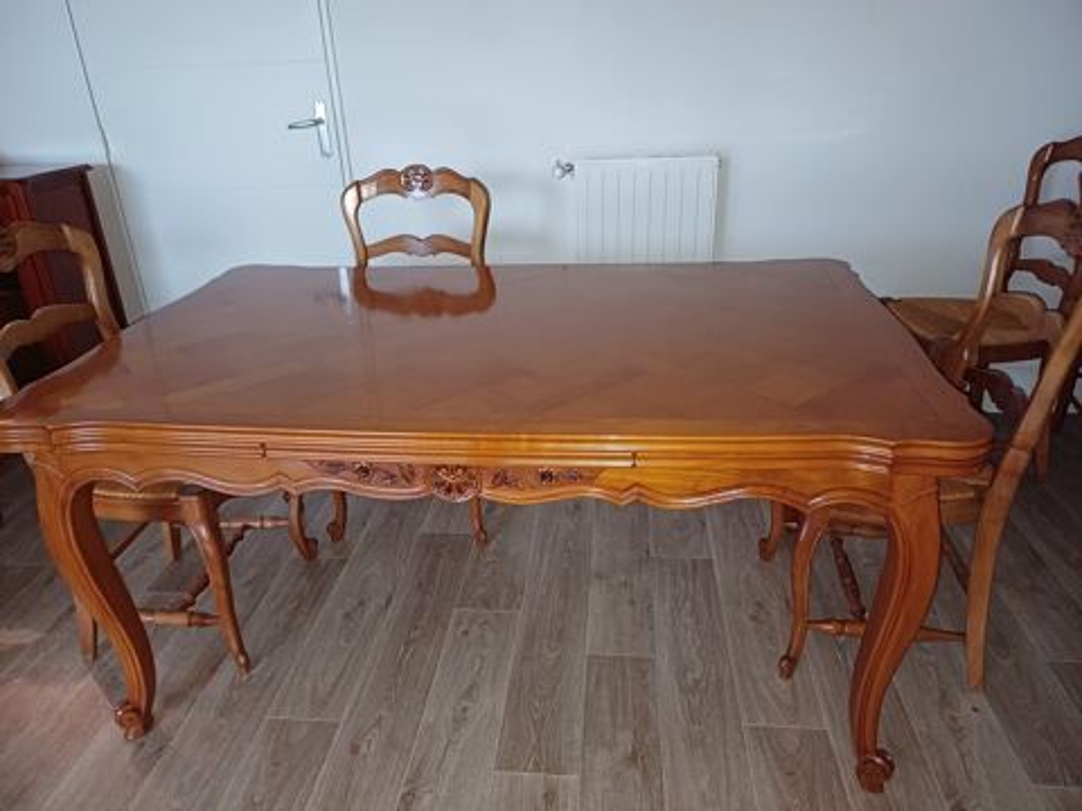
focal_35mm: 25
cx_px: 541
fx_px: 781
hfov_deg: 69.4
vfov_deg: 54.9
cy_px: 406
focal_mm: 4.65
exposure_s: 1/25
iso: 400
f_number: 1.8
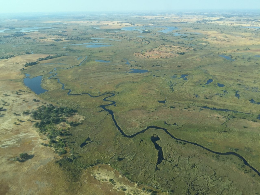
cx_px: 130
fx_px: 218
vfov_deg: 48.2
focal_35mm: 29
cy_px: 98
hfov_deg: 61.7
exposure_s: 1/920
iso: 32
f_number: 2.2
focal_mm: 4.15
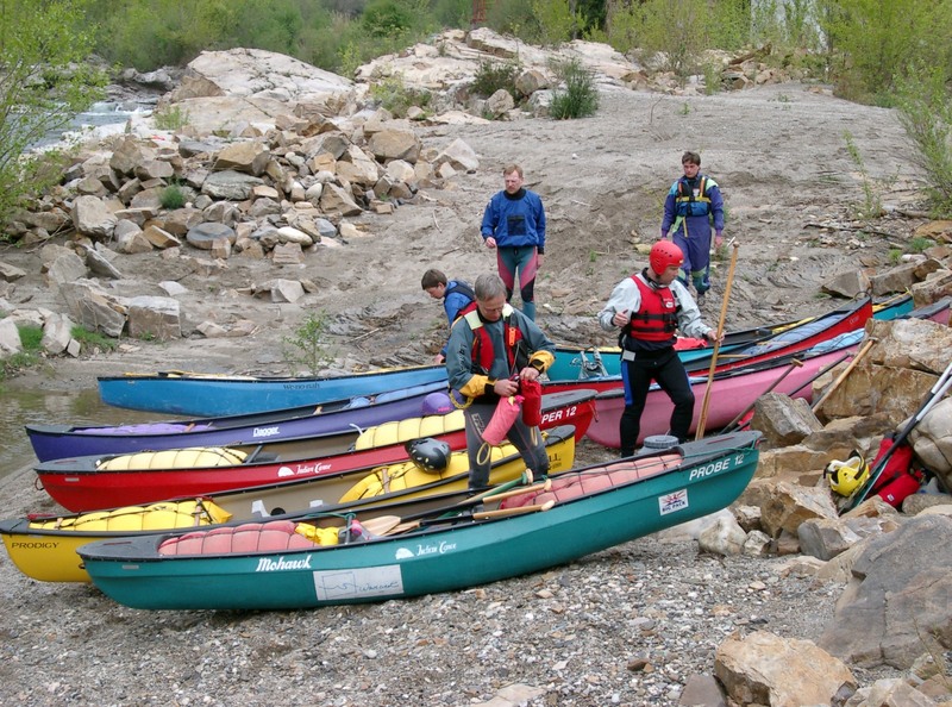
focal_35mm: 74
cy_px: 354
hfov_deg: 26.4
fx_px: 2028
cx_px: 476
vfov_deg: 19.8
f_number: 3.8
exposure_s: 1/400
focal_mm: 15.2
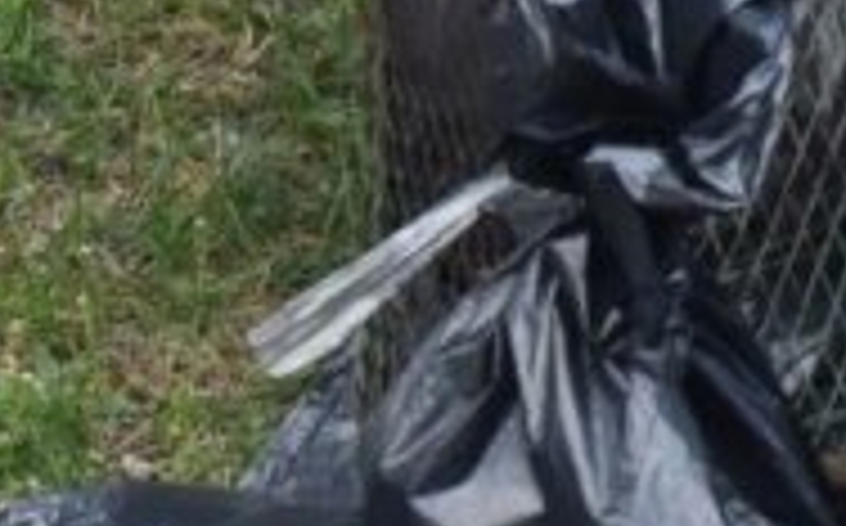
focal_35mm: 1437
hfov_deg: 1.5
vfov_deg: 0.9
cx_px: -180
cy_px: 607
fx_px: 33092
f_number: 5.6
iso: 800
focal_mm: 140
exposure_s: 1/640
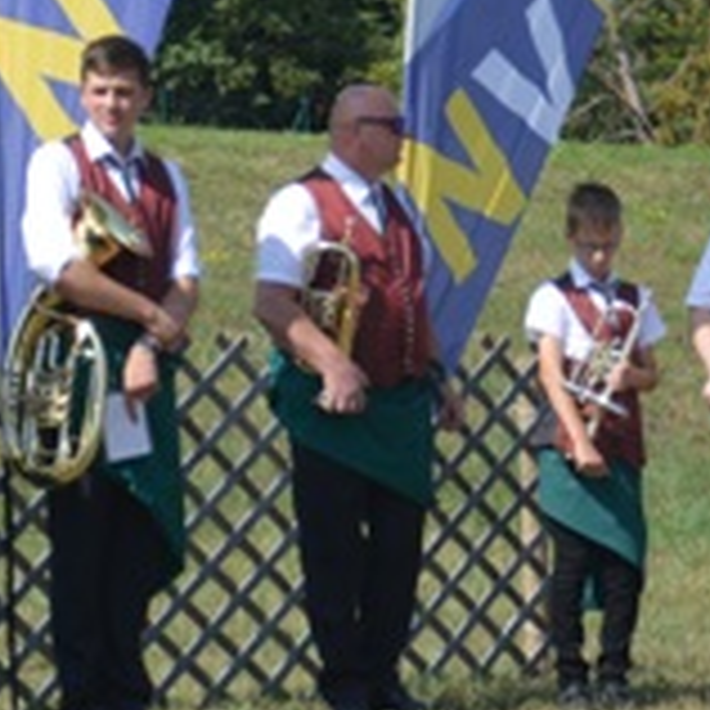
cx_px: 342
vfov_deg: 8.1
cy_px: 256
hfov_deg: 8.1
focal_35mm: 217
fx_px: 5036
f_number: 4.8
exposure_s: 1/640
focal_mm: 42
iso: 100
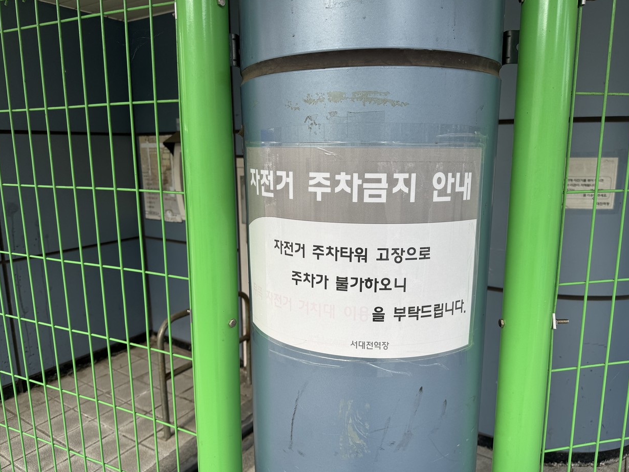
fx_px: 454
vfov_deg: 54.9
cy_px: 240
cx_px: 323
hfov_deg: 69.4
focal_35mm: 25
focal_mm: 6.76
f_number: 1.78
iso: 80
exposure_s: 1/1456
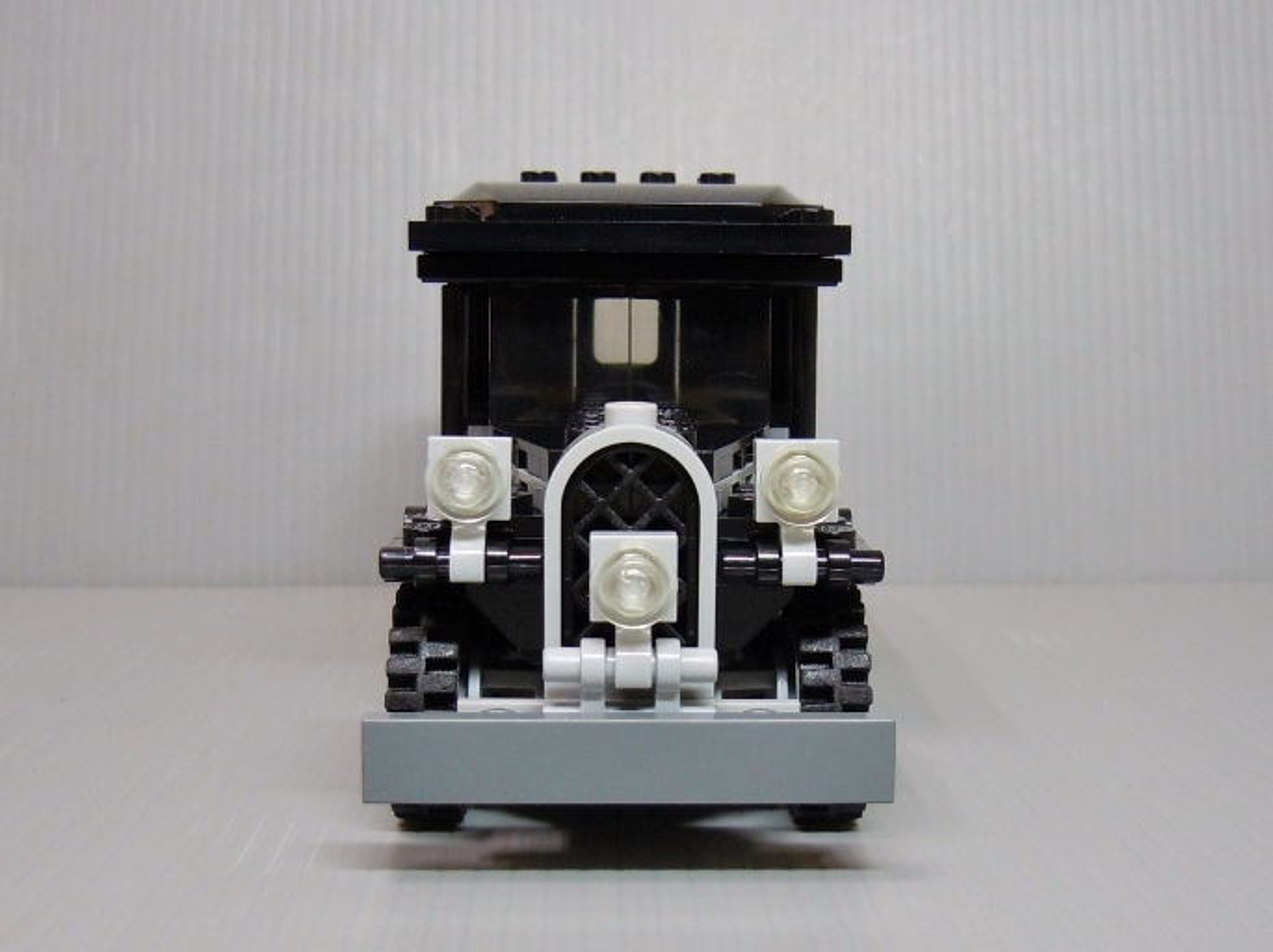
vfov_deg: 41.7
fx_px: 1249
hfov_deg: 54.0
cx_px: 636
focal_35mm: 34
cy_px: 476
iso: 200
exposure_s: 1/8
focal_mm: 6.2
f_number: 3.6
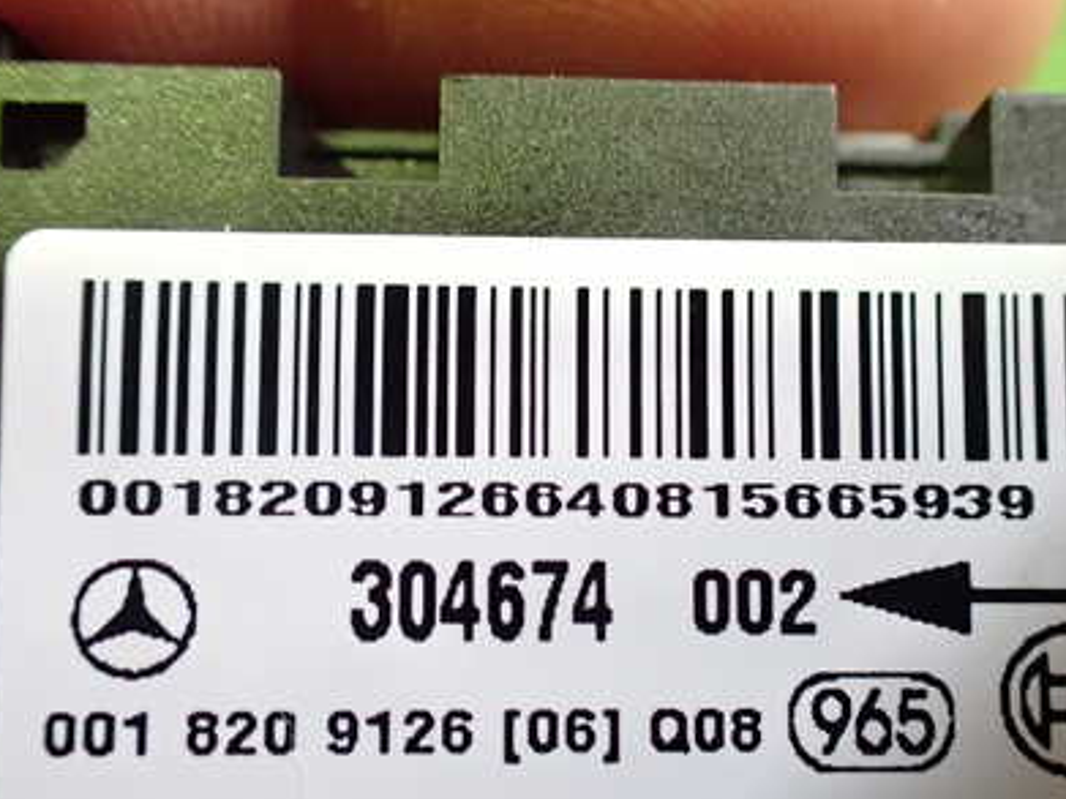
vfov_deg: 31.4
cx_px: 646
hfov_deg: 41.0
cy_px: 496
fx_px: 1416
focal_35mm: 46
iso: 800
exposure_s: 1/30
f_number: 2.3
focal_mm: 5.4
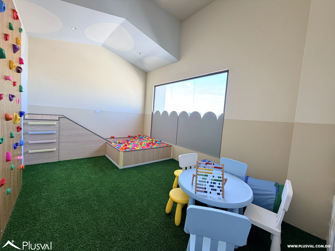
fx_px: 135
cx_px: 168
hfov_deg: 102.1
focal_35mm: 14
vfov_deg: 85.7
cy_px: 126
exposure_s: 1/121
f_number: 2.2
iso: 200
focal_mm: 2.22
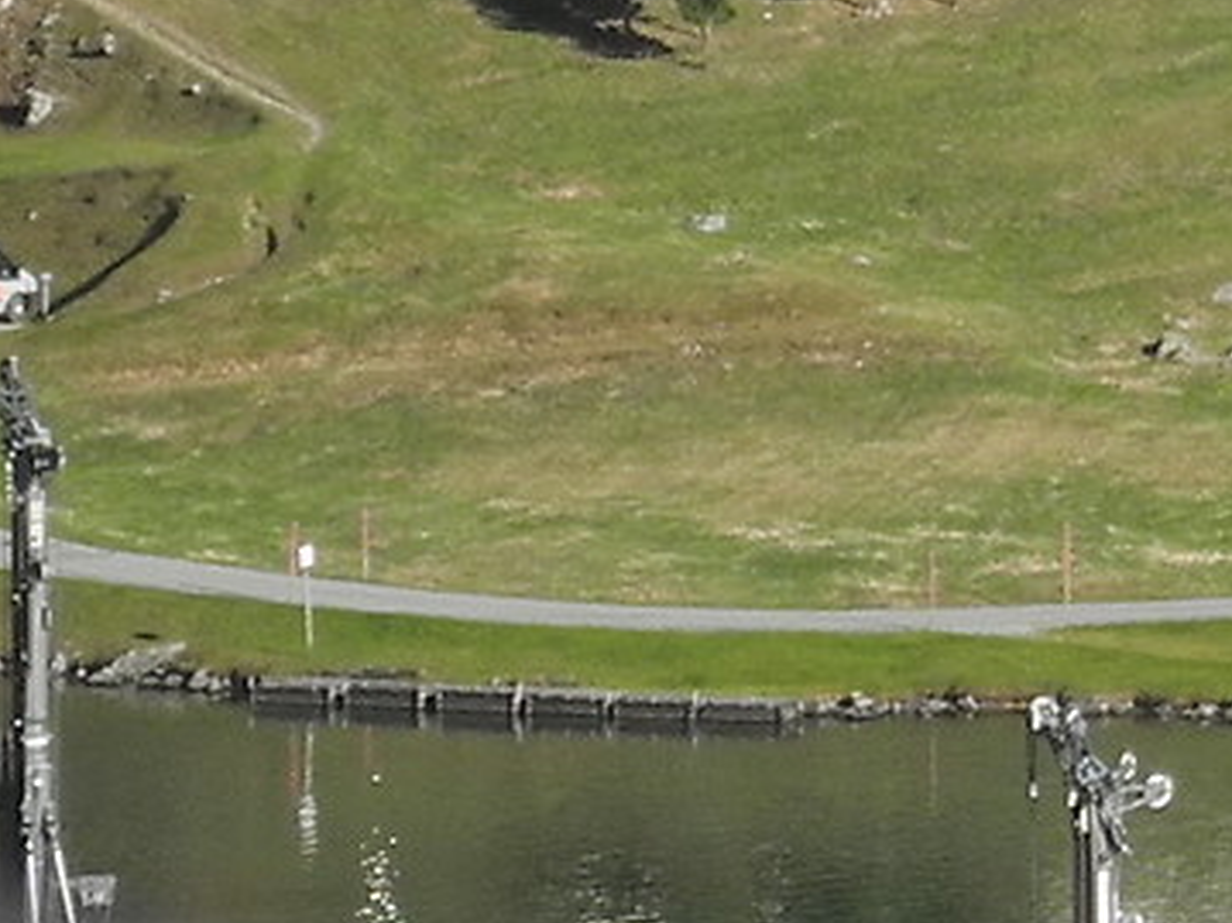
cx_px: 3387
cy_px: -1249
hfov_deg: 2.8
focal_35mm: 702
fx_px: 24976
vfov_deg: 2.1
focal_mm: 22.5
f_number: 4.5
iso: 100
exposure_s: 1/583
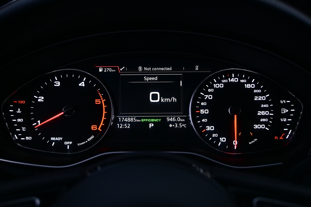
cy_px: 104
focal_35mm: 37
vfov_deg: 36.2
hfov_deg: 52.2
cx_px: 156
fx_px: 317
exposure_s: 1/20
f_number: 4.2
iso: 400
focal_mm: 24.5
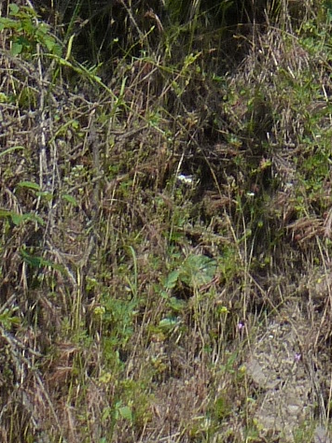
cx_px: 602
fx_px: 1725
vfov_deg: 11.8
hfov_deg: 10.3
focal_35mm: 135
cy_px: -628
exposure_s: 1/320
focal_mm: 4.5
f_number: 5.6
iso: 125
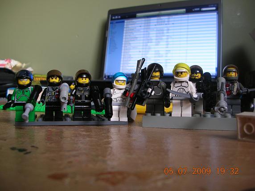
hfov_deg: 52.7
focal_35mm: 35
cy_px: 96
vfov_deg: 40.6
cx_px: 128
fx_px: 258
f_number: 2.8
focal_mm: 5.8
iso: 50
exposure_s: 1/11.2
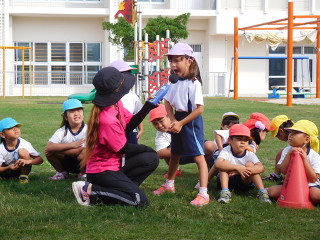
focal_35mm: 80
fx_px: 740
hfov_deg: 24.4
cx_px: 160
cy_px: 120
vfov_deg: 18.4
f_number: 4.6
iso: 125
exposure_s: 1/500
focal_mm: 14.3
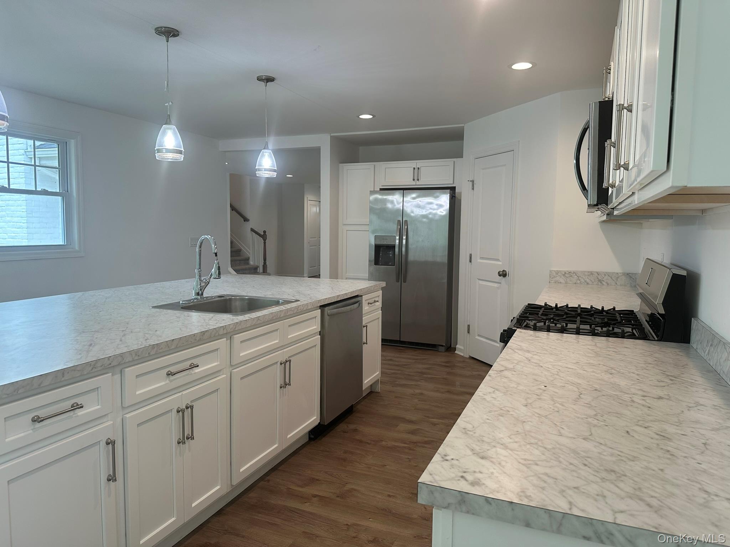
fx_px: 506
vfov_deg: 56.8
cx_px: 365
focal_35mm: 24
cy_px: 274
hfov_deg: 71.6
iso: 100
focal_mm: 6.86
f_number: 1.78
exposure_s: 1/123
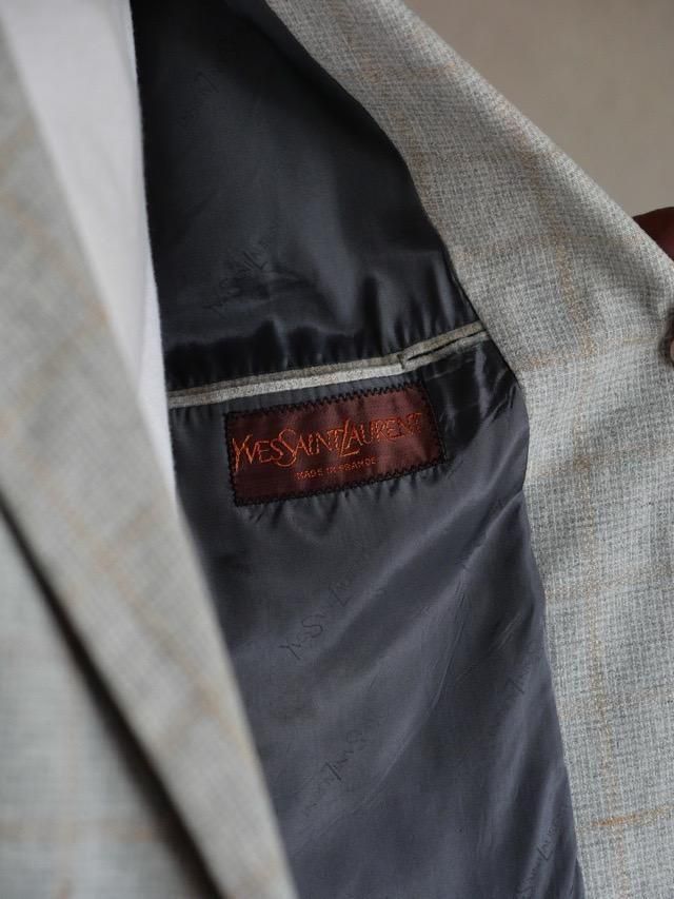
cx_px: 337
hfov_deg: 12.4
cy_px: 450
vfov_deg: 16.4
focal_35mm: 120
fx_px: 3115
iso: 640
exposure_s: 1/125
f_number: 4
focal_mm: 60
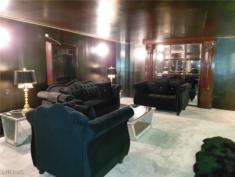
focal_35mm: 25
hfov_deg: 69.4
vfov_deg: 54.9
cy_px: 88
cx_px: 118
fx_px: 170
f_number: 1.8
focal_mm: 4.69
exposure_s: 1/25
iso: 1000
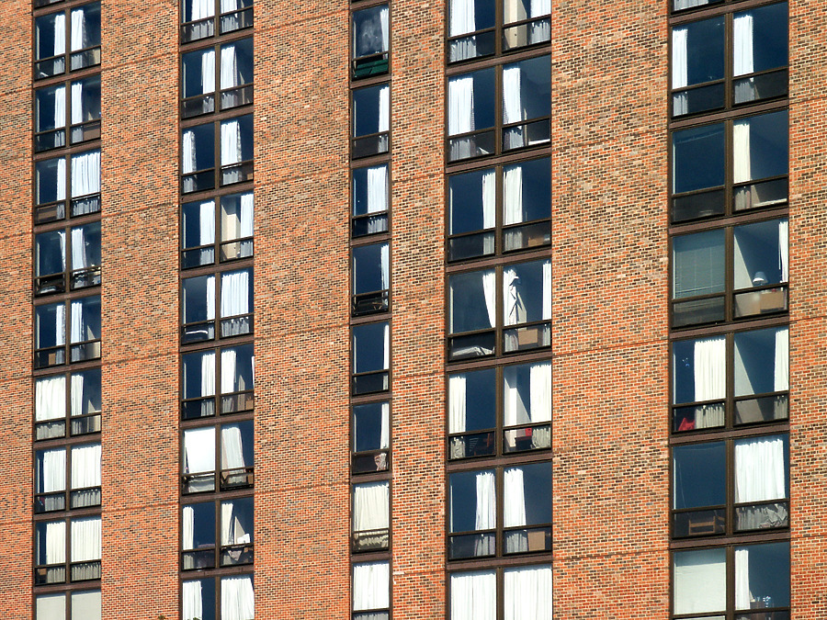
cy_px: 310
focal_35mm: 105
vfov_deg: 14.1
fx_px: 2509
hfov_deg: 18.7
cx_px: 414
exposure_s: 1/250
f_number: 8
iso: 64
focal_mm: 21.36
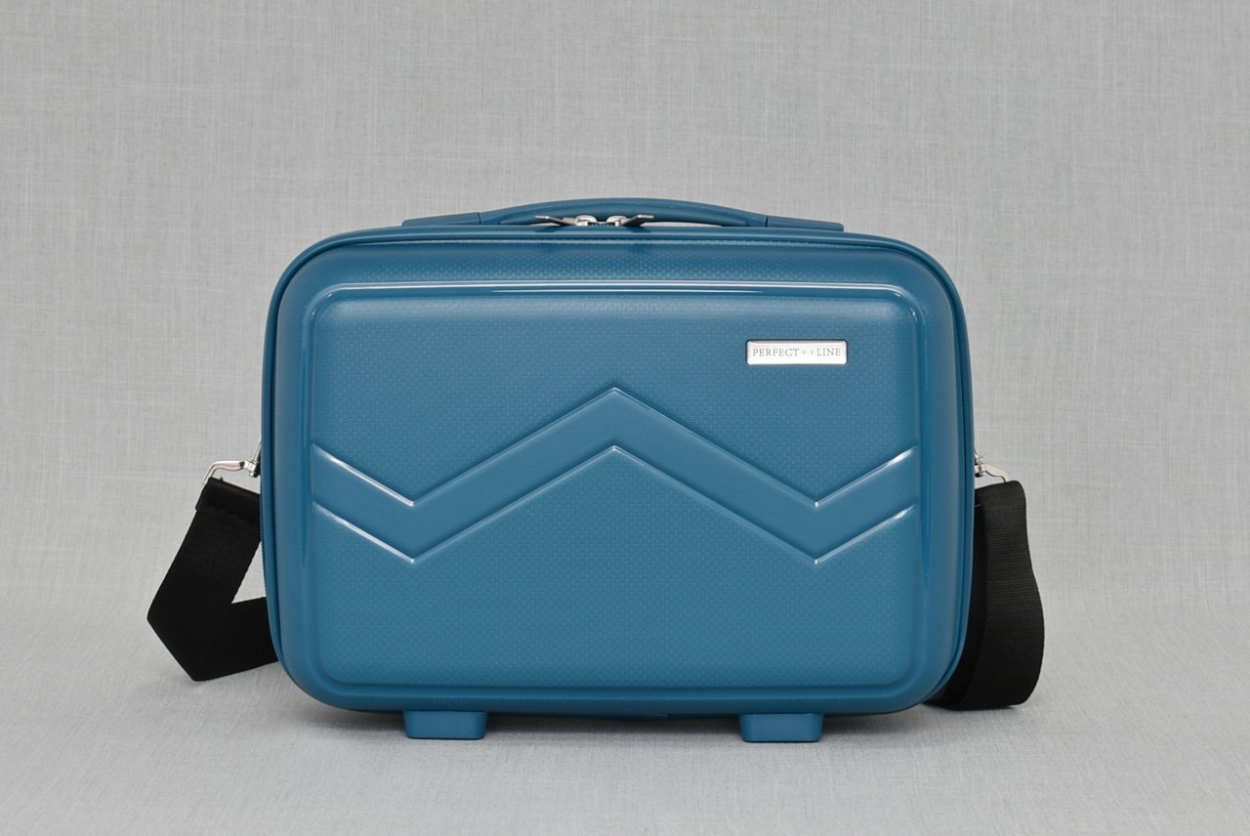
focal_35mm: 72
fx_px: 2502
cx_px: 625
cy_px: 418
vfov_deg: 19.0
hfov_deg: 28.0
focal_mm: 48
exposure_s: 1/60
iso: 100
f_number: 5.6
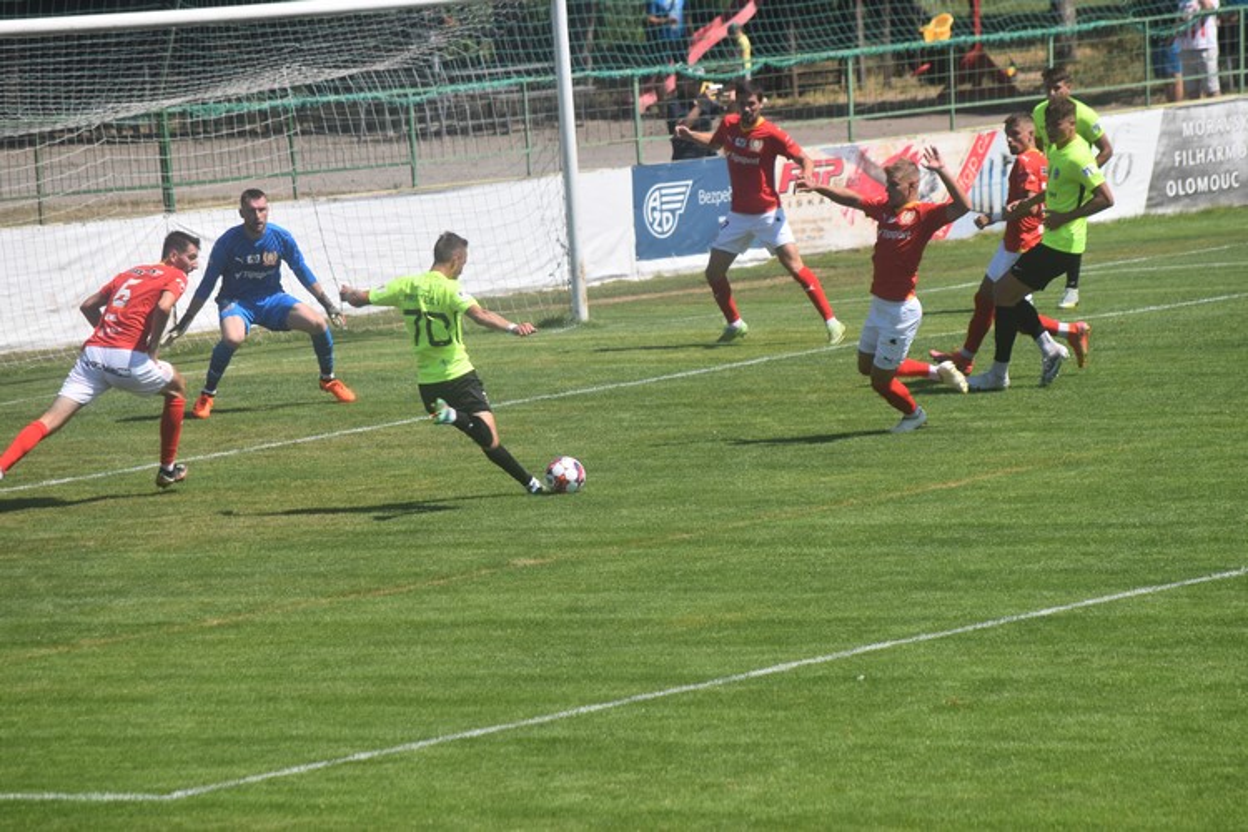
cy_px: 416
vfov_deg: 5.7
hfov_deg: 8.6
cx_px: 624
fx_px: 8319
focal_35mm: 240
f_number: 7.1
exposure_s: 1/800
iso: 200
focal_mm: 160
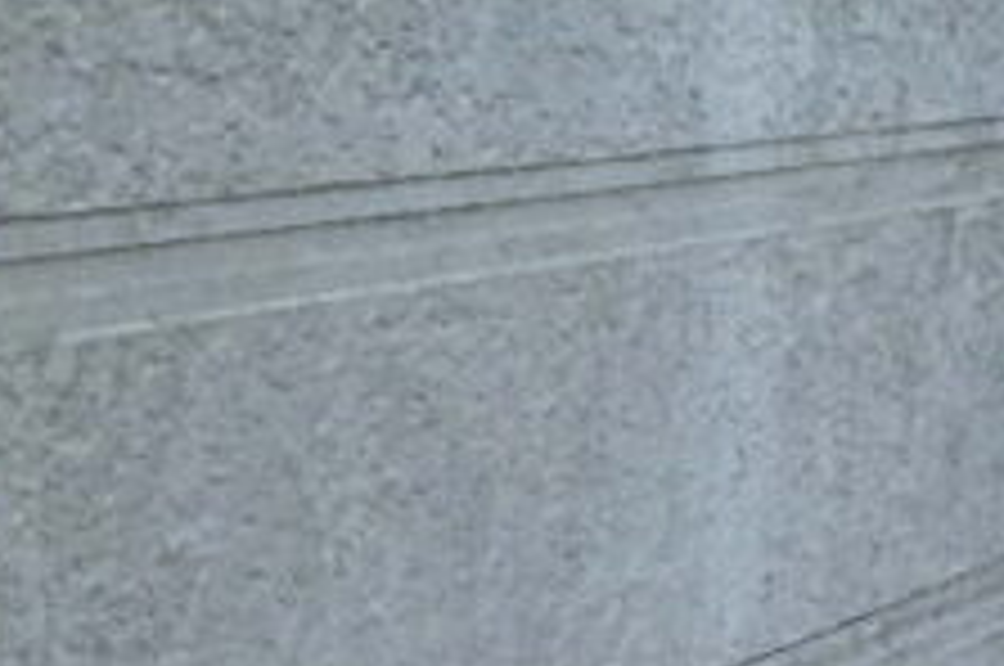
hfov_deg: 14.4
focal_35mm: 134
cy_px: 891
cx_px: 1450
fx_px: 3732
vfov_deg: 10.0
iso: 250
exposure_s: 1/60
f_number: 3.5
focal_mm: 5
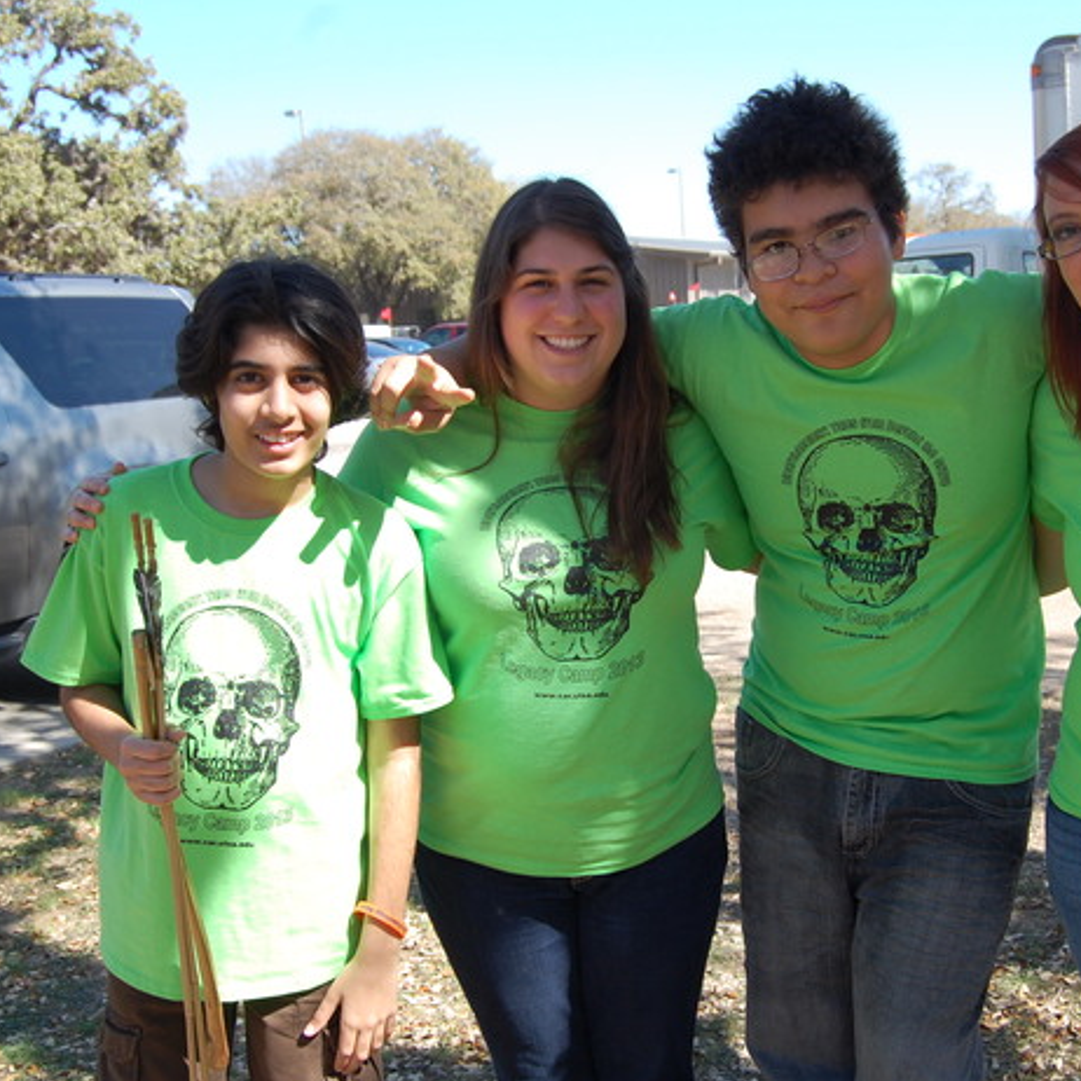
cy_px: 558
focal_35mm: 46
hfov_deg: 36.9
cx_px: 648
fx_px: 1613
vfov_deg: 37.0
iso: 200
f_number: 8
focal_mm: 23
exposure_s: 1/200
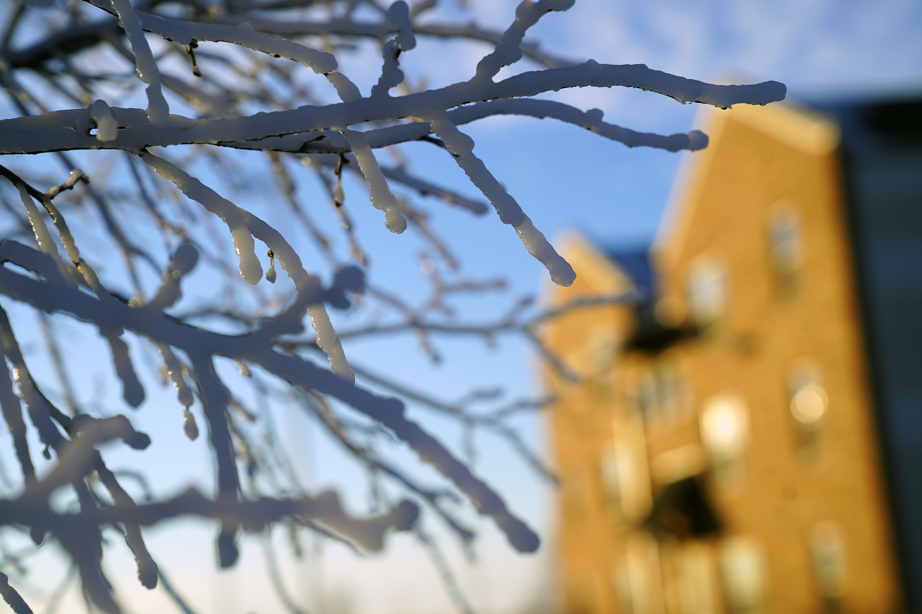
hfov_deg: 28.8
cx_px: 461
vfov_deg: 19.5
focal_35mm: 70
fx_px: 1793
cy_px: 307
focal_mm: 70
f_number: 5
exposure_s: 1/500
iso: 100
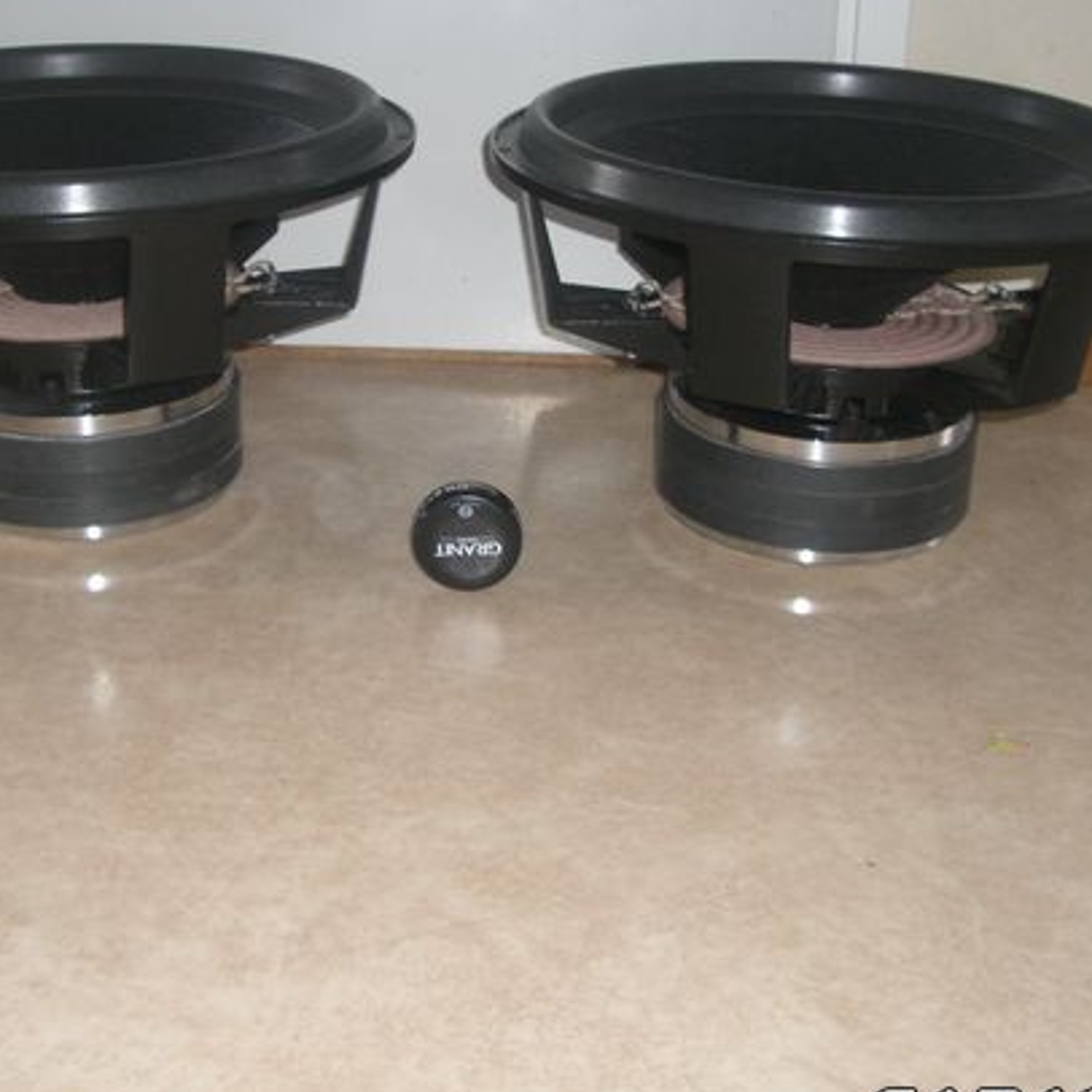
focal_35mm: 53
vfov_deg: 32.2
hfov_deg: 32.2
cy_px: 484
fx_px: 1892
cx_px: 471
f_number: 2.7
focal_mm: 6.2
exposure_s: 1/60
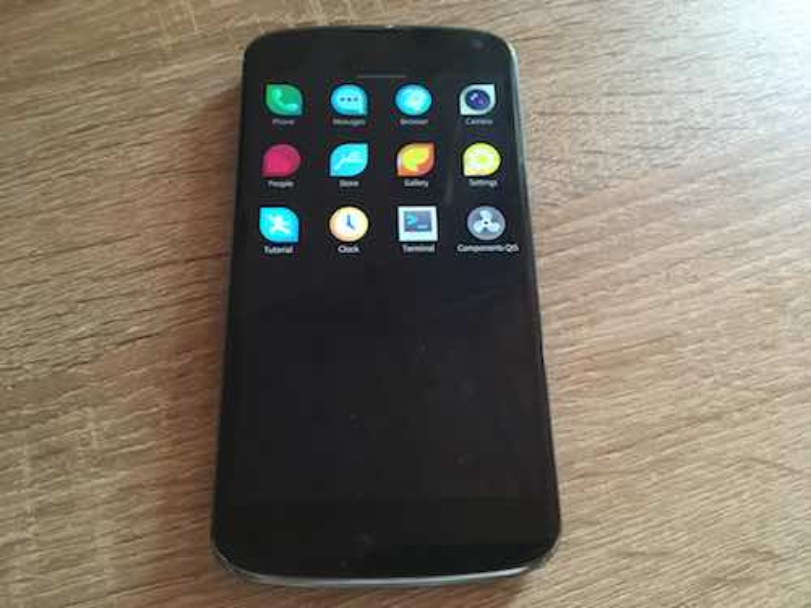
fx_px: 679
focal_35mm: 29
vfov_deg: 48.2
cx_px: 406
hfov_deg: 61.7
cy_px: 304
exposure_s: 1/17
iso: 250
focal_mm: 4.15
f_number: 2.2
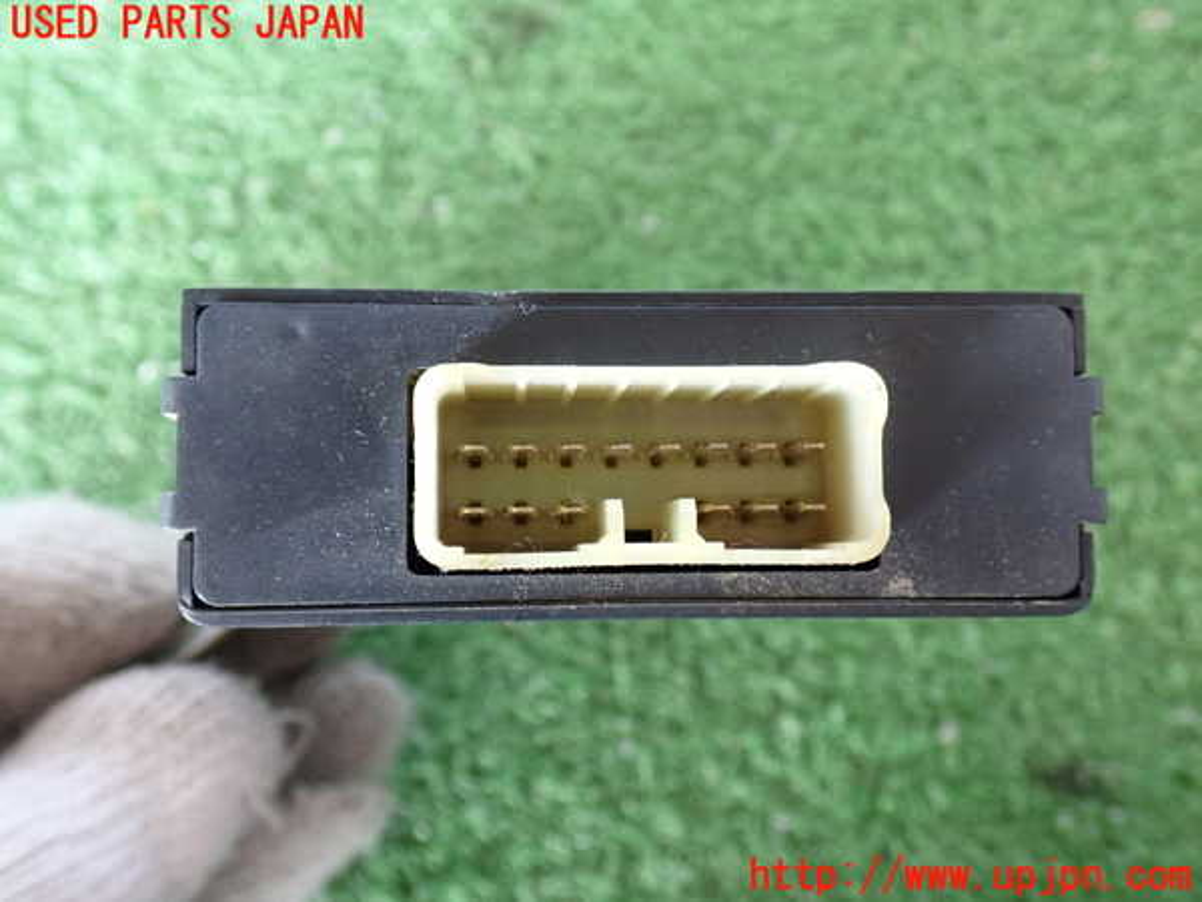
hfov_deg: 51.4
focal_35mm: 36
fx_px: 1250
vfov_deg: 39.7
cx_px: 601
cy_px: 451
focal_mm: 6.37
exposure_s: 1/30
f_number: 2.5
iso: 800
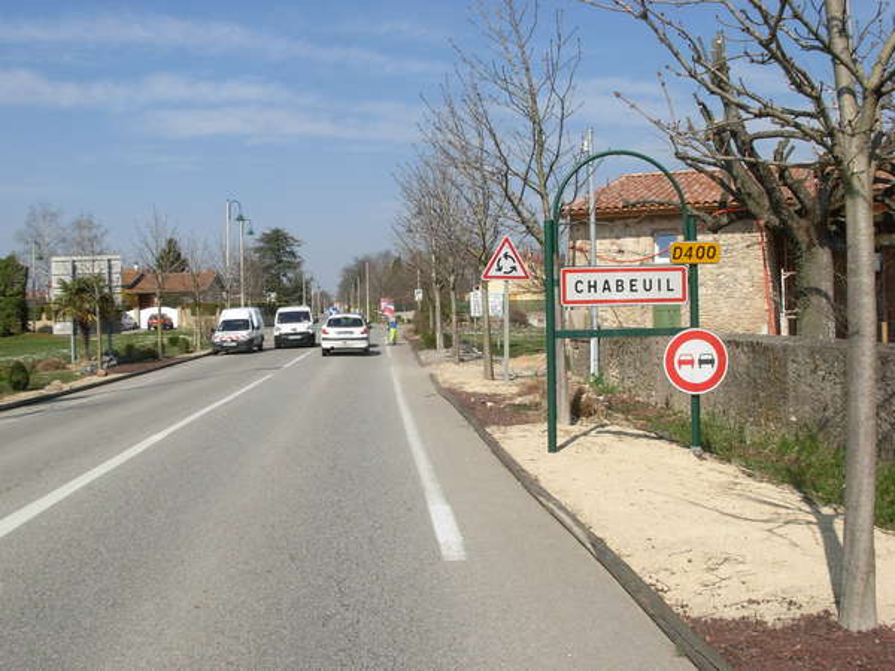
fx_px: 982
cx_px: 448
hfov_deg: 49.0
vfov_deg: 37.7
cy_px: 336
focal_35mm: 38
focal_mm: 6.3
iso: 79
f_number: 4.9
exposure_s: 1/609
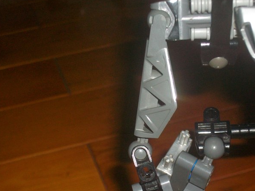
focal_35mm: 95
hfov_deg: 20.6
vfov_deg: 15.6
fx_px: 700
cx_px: 151
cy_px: 105
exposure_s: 1/80
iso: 160
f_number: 4.6
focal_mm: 13.7
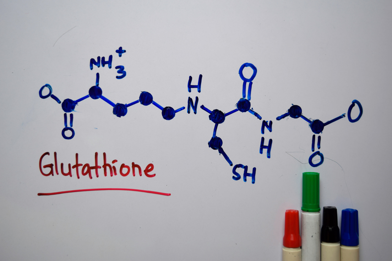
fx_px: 474
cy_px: 130
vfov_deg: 30.9
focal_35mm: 44
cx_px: 196
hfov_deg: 45.0
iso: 400
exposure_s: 1/40
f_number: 4.2
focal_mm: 29
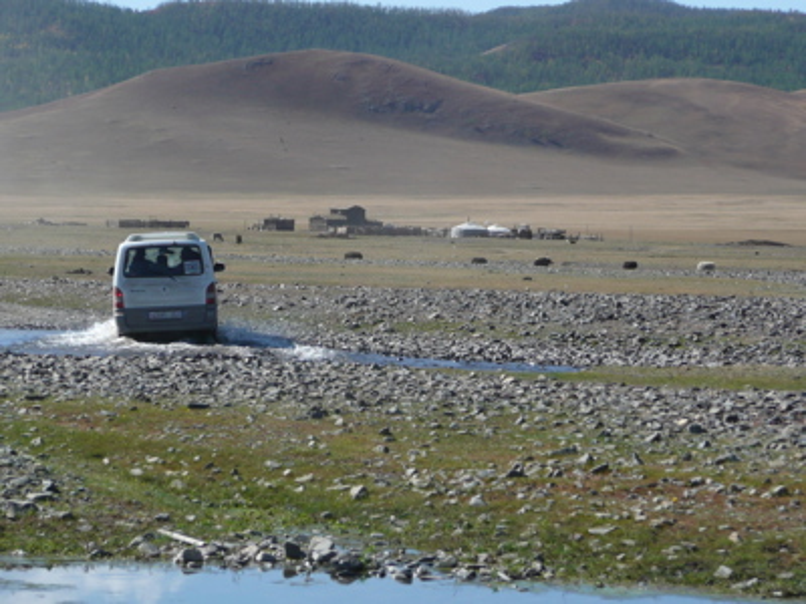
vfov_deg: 10.5
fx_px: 3283
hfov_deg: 14.0
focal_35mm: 141
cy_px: 302
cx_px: 403
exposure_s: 1/500
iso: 100
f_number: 4.8
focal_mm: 23.1
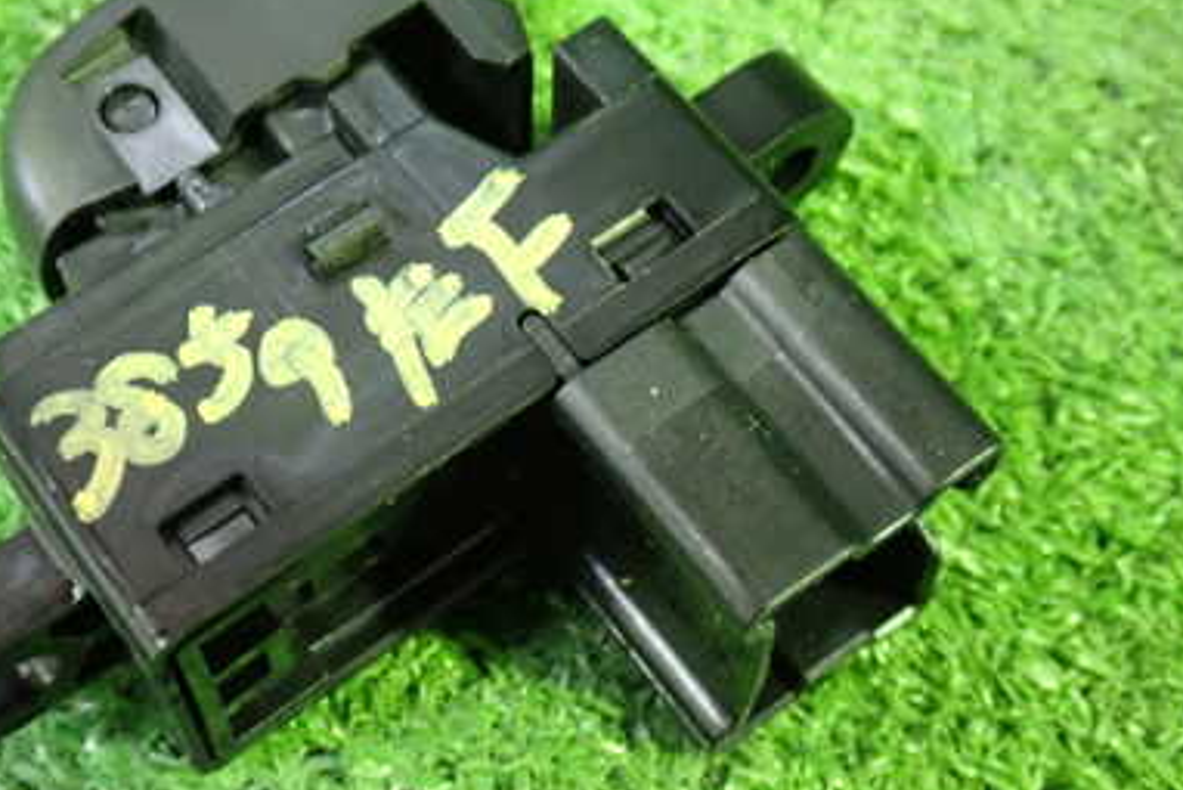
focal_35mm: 62
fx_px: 2038
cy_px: 335
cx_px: 415
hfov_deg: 32.2
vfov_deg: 21.9
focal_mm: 6.83
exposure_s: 1/15
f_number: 2.7
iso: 800
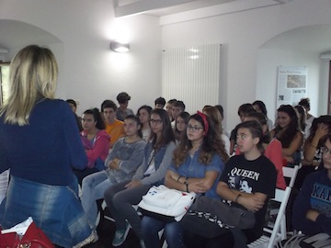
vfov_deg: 37.7
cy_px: 124
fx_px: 363
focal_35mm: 38
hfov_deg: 49.0
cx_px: 166
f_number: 4.5
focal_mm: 6.3
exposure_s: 1/60
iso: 360
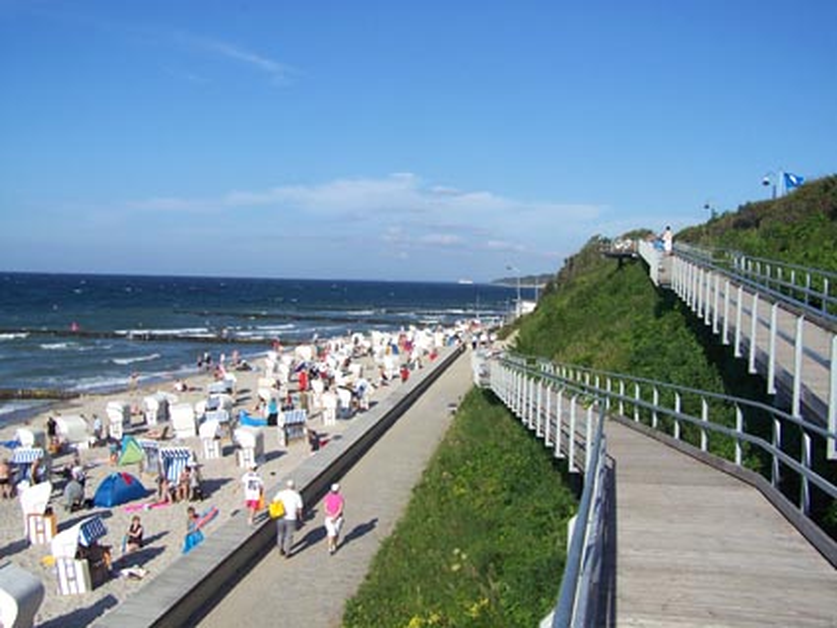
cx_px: 418
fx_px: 919
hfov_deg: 49.0
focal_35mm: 38
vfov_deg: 37.7
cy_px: 314
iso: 64
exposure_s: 1/800
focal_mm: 6.3
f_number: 4
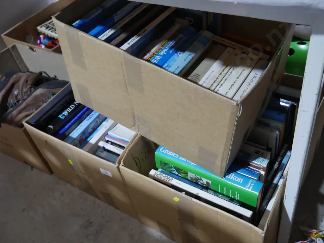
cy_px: 122
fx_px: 337
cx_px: 162
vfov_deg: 39.7
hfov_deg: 51.3
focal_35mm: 36
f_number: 4
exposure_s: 1/60
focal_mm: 18
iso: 800
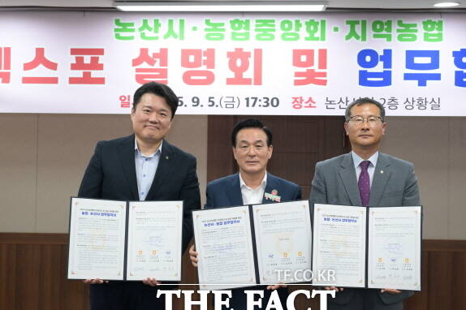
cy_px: 158
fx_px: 737
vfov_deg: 23.8
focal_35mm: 57
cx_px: 246
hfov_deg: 35.1
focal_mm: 51
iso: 2000
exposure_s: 1/200
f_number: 5
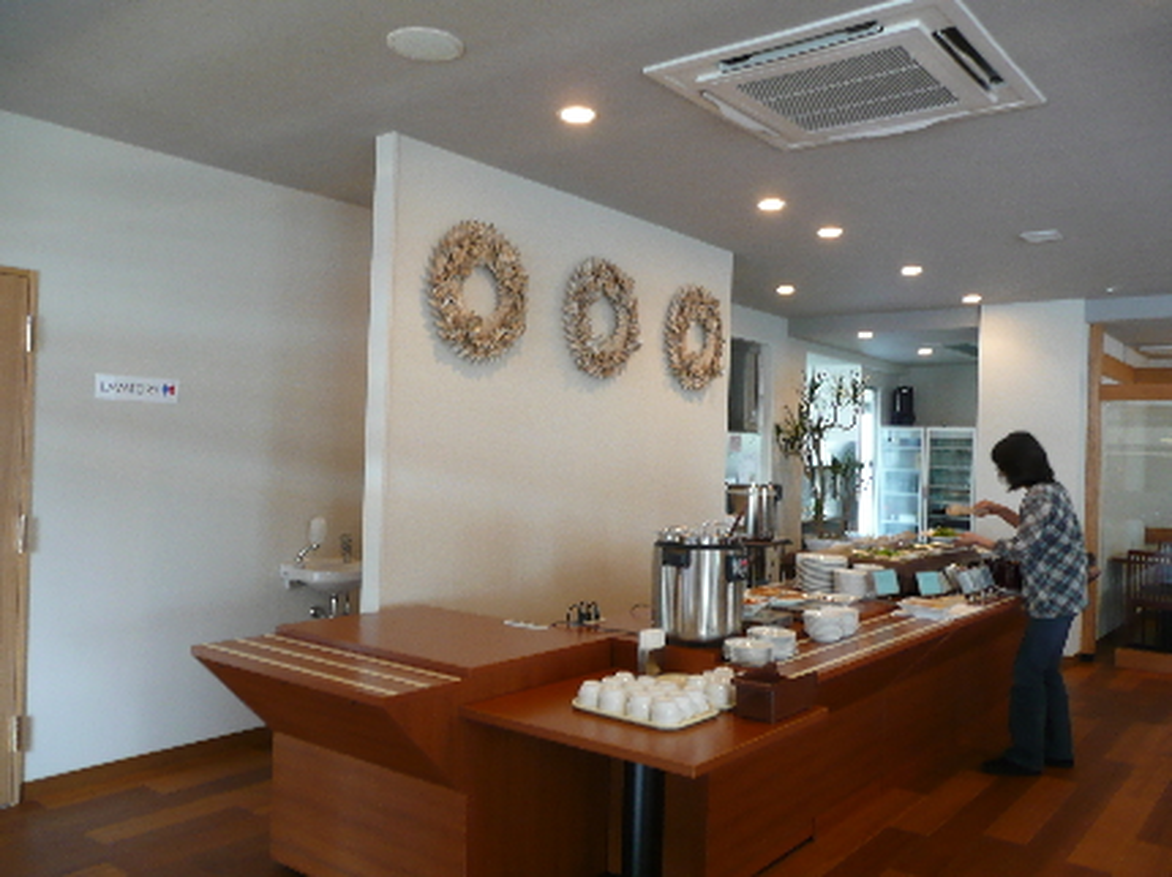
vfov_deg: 49.7
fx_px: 947
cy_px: 438
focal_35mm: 28
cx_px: 586
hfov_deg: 63.5
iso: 200
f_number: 3.3
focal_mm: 4.6
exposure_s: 1/13
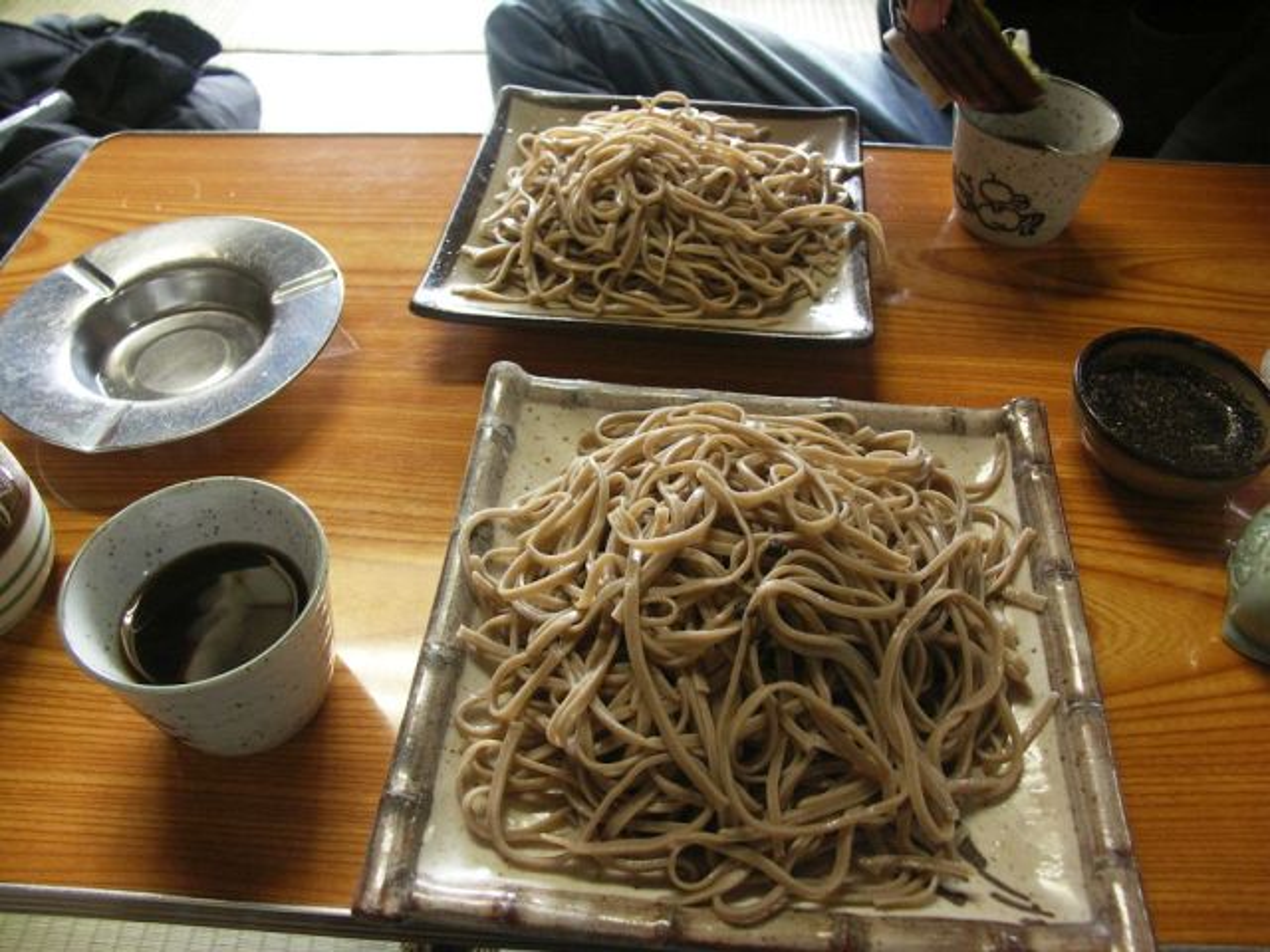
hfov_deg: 63.4
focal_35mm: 28
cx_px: 635
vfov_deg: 49.7
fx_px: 1027
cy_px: 476
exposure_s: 1/30
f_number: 2.8
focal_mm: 7.2
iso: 200
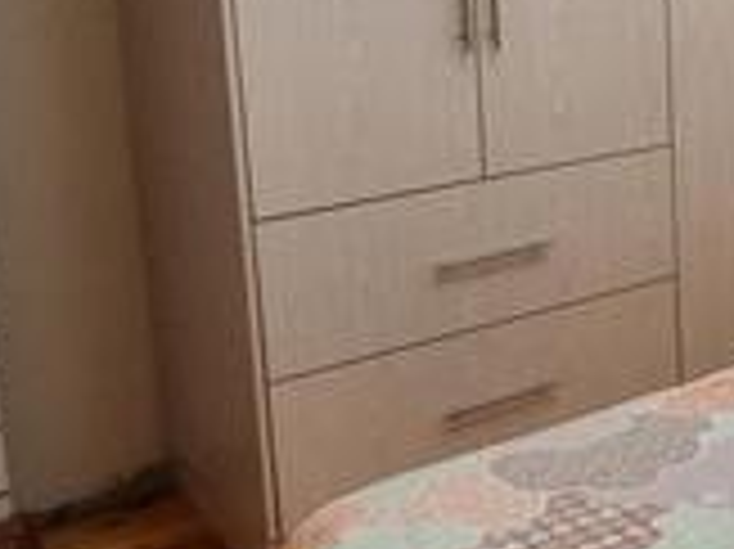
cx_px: 910
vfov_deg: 22.5
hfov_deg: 26.5
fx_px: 1356
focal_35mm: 64
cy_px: 94
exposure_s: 1/50
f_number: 2.2
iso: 80
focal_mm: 1.74
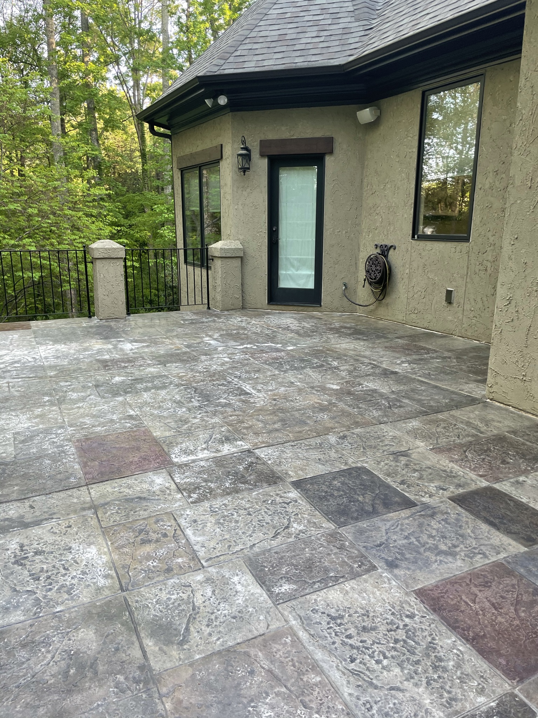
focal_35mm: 26
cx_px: 269
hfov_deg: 53.1
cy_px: 359
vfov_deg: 67.3
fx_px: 539
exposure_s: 1/121
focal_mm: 4.2
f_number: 1.6
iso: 64
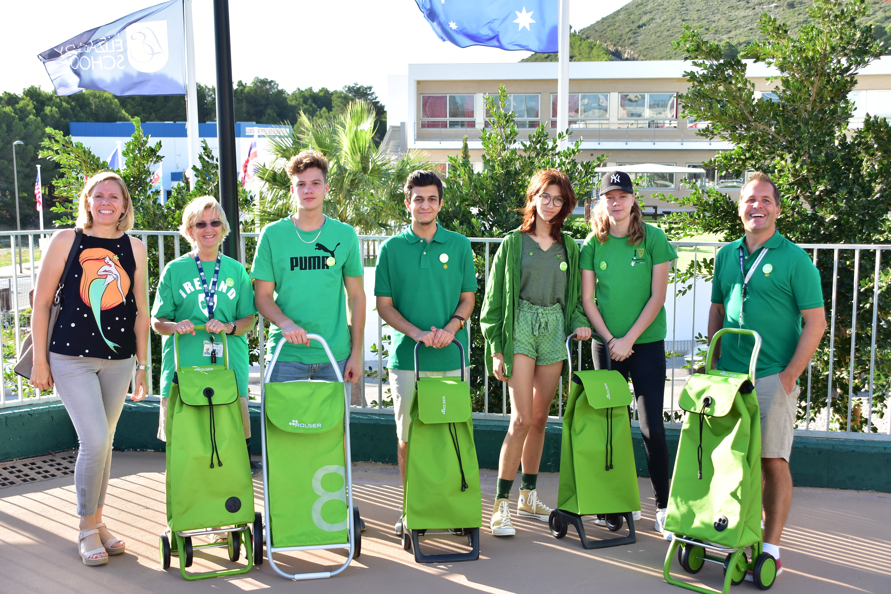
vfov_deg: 29.0
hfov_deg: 42.3
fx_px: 1151
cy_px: 297
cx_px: 446
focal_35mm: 46
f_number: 5.6
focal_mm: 31
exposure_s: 1/125
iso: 100
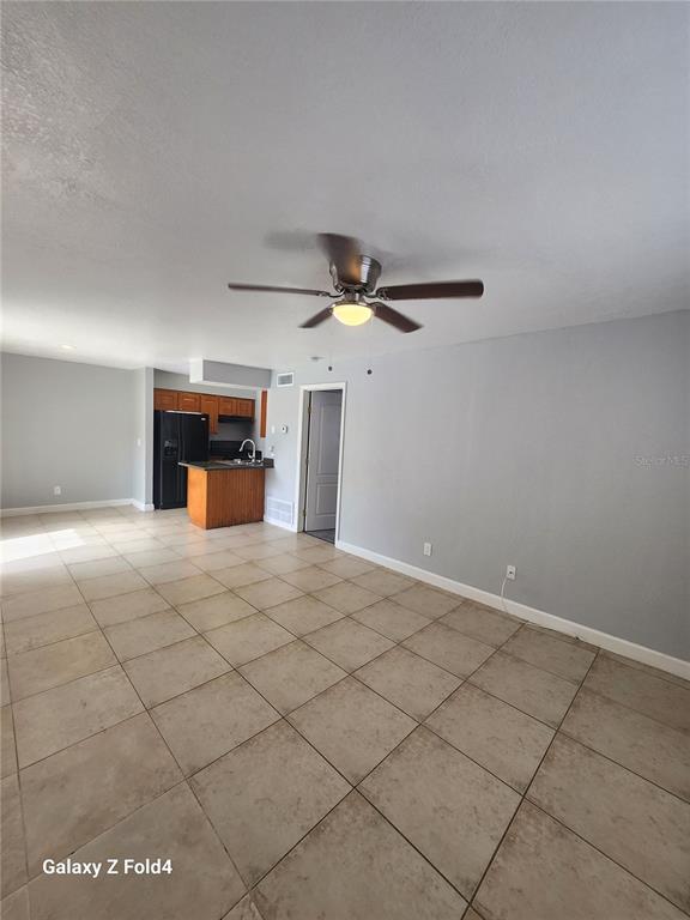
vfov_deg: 106.2
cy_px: 460
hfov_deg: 89.9
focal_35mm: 13
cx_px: 345
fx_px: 346
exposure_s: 1/60
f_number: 2.2
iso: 64
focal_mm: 1.74
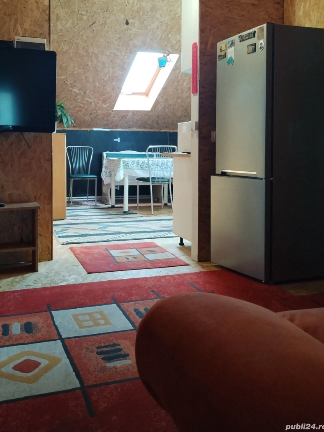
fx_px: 412
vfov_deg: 54.6
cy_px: 158
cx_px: 123
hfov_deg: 42.6
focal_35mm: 33
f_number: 1.8
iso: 548
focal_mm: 4.25
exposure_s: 1/33.3
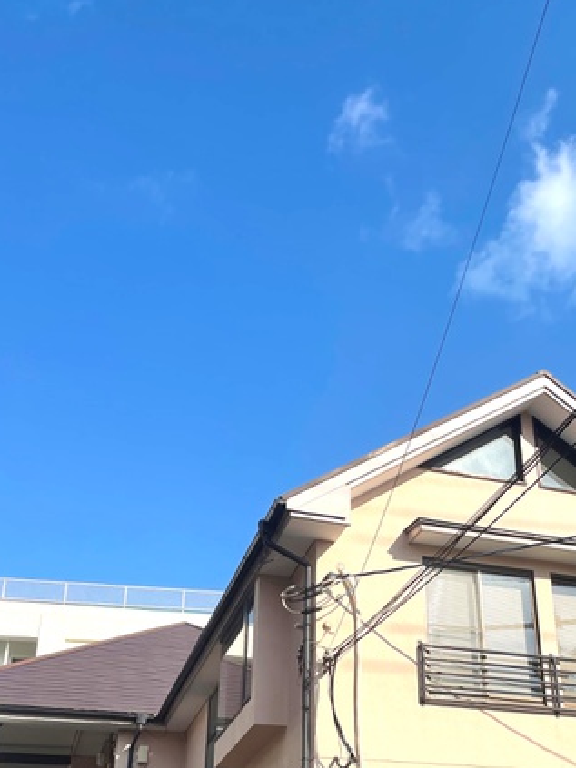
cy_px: 552
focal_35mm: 43
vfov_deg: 42.8
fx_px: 954
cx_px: 401
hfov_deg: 33.2
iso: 32
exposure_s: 1/4464
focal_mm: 4.2
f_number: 1.6
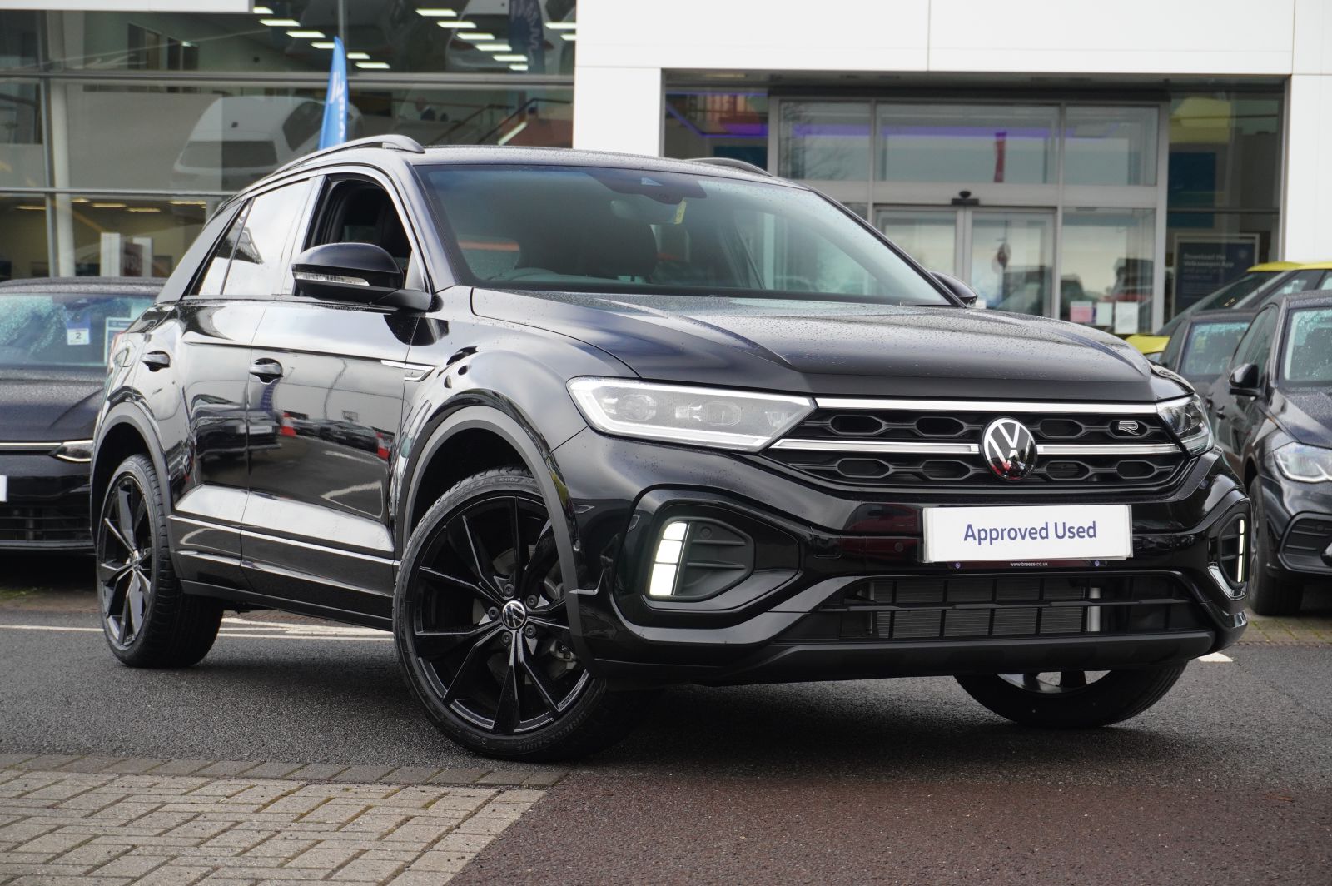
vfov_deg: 19.7
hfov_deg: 29.3
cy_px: 443
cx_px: 666
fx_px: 2551
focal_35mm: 69
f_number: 5.6
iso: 800
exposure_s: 1/250
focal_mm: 46
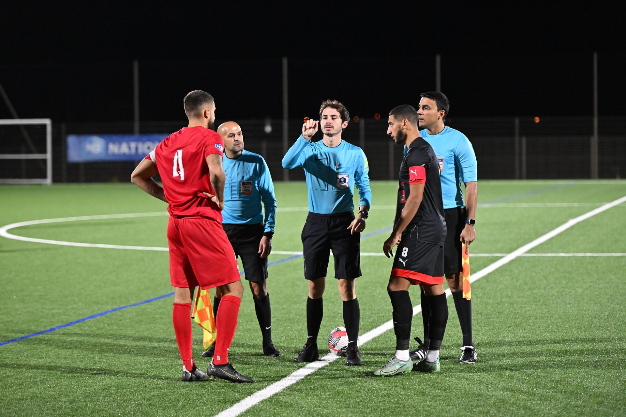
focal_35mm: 125
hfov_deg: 16.4
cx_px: 313
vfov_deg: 11.0
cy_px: 208
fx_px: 2173
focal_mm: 125
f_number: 2.8
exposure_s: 1/800
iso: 6400
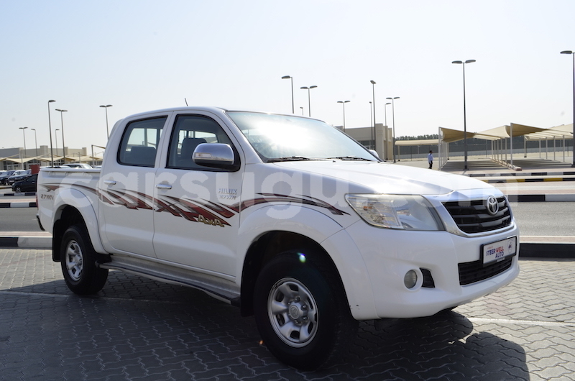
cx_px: 288
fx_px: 526
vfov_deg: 39.8
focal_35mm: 33
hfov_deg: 57.3
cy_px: 190
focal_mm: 22
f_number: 16
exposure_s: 1/90
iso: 110
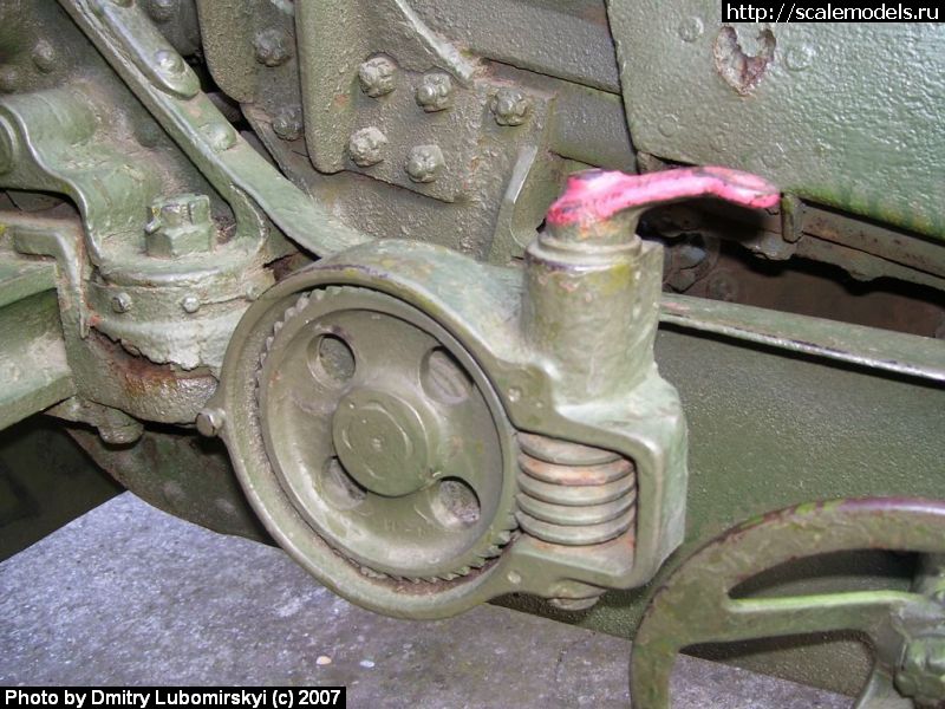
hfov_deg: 50.1
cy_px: 354
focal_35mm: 37
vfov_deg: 38.7
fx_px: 1010
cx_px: 472
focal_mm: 6
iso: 80
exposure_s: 1/60
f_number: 2.7
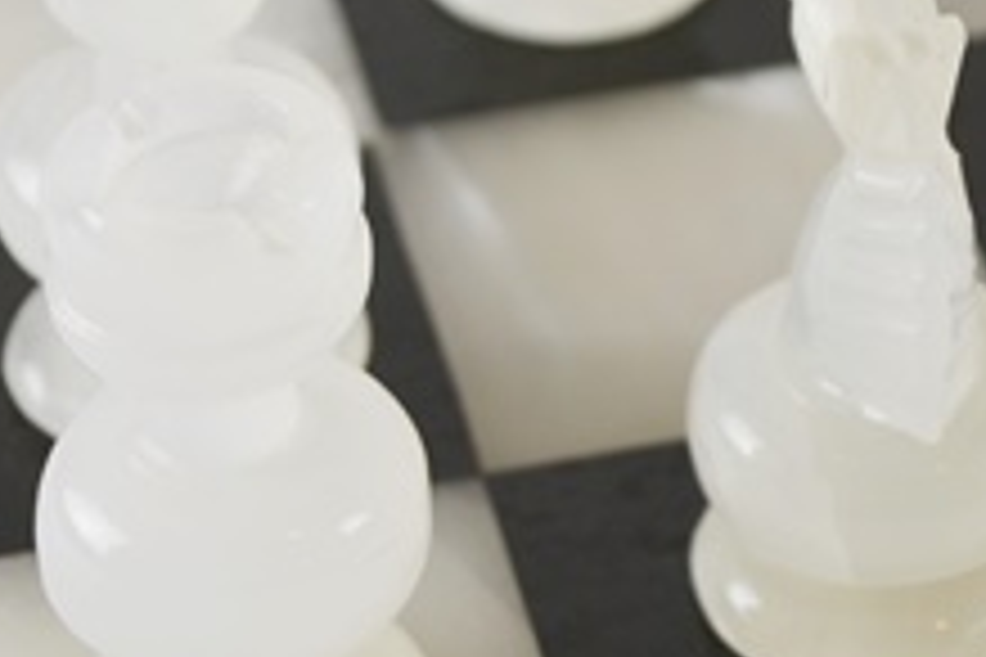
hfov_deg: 11.3
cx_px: 702
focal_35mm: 181
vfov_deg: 7.6
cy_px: 238
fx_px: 4957
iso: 320
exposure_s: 1/125
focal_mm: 44
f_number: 5.6
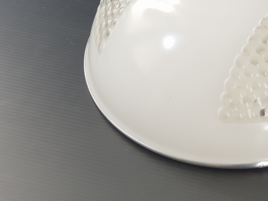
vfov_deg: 15.5
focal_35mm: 95
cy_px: 38
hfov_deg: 20.3
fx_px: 735
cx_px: 239
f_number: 2.4
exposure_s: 1/50
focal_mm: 6
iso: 40
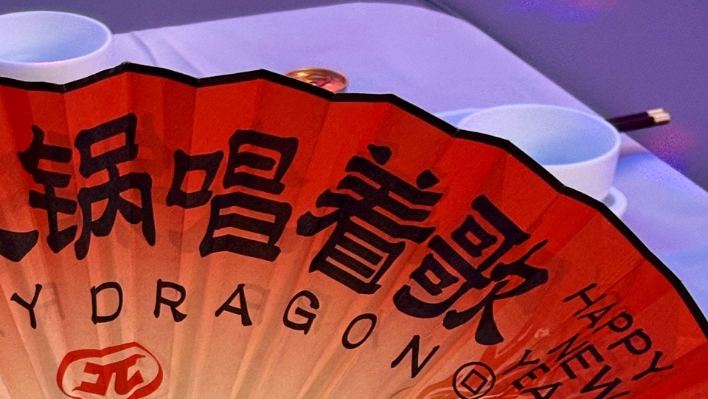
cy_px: 685
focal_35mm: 118
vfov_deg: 9.8
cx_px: 171
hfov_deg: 18.0
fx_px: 2215
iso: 125
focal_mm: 5.96
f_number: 1.6
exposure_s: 1/41
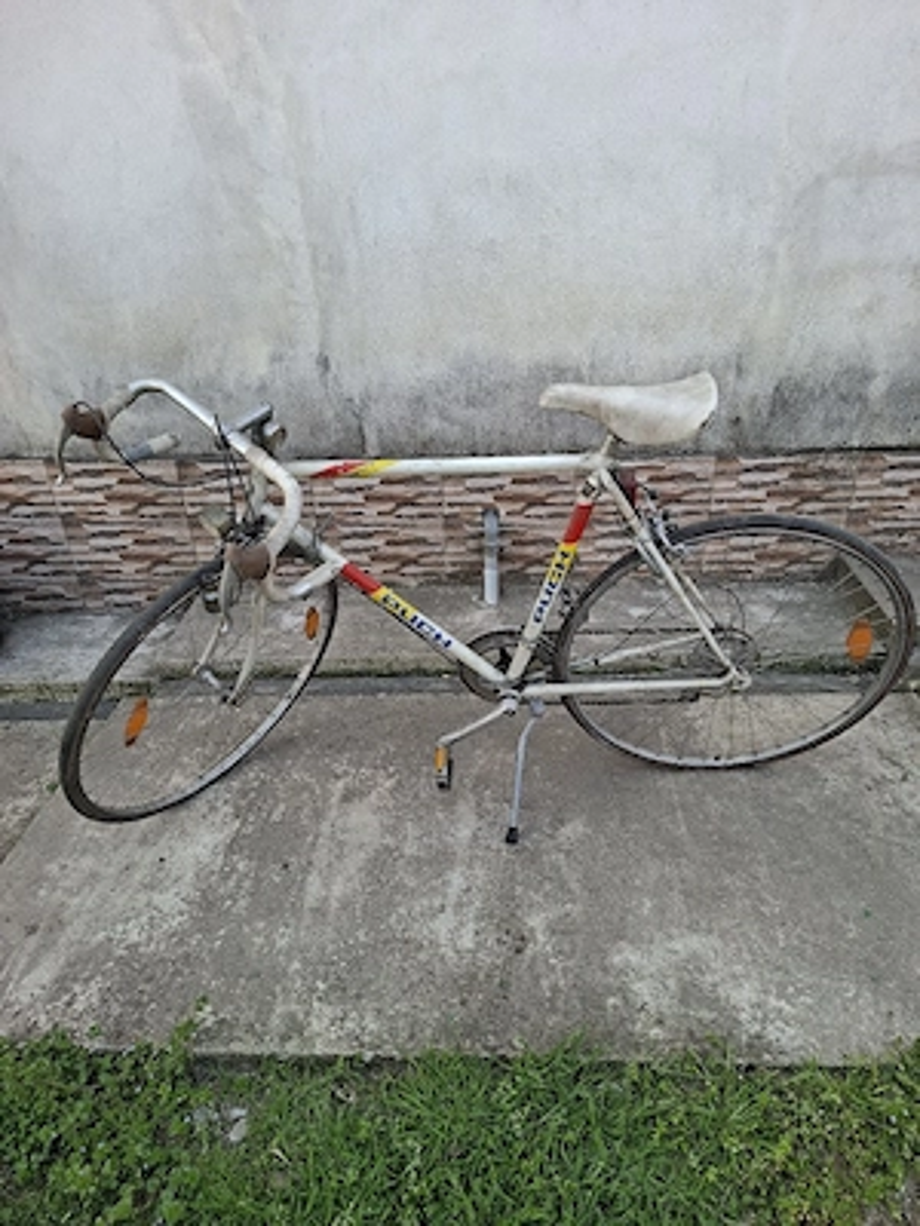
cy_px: 613
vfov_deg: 73.9
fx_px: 815
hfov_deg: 58.9
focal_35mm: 23
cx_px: 460
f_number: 1.8
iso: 50
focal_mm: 5.54
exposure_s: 1/179
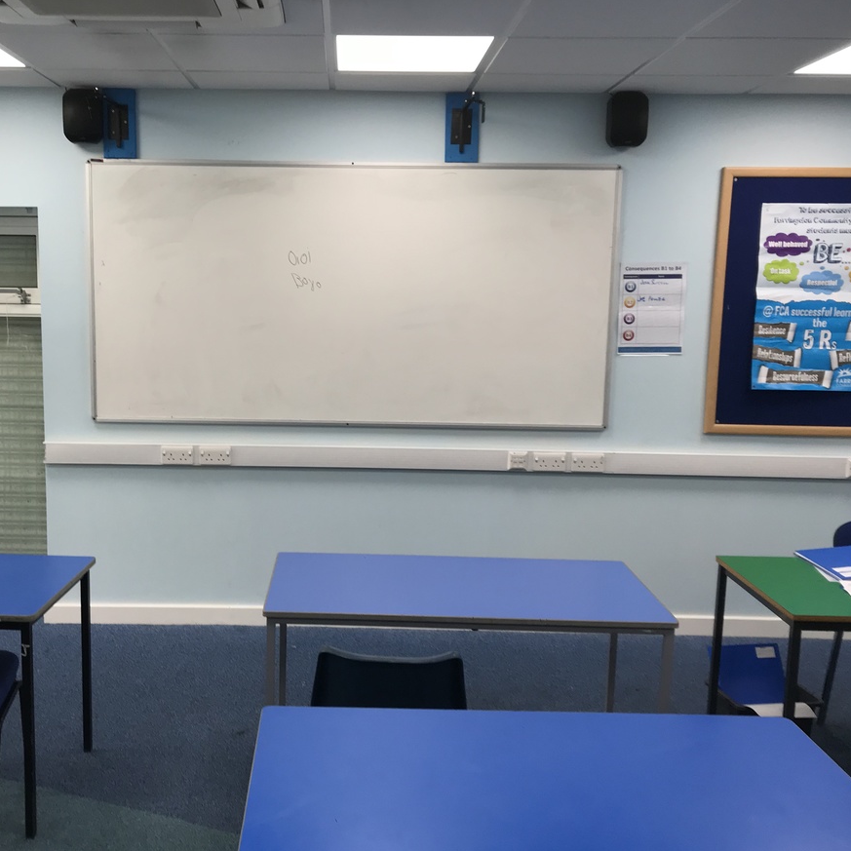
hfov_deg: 48.1
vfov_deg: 48.4
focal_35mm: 34
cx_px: 333
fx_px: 946
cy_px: 419
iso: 32
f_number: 1.8
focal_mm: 3.99
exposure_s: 1/100
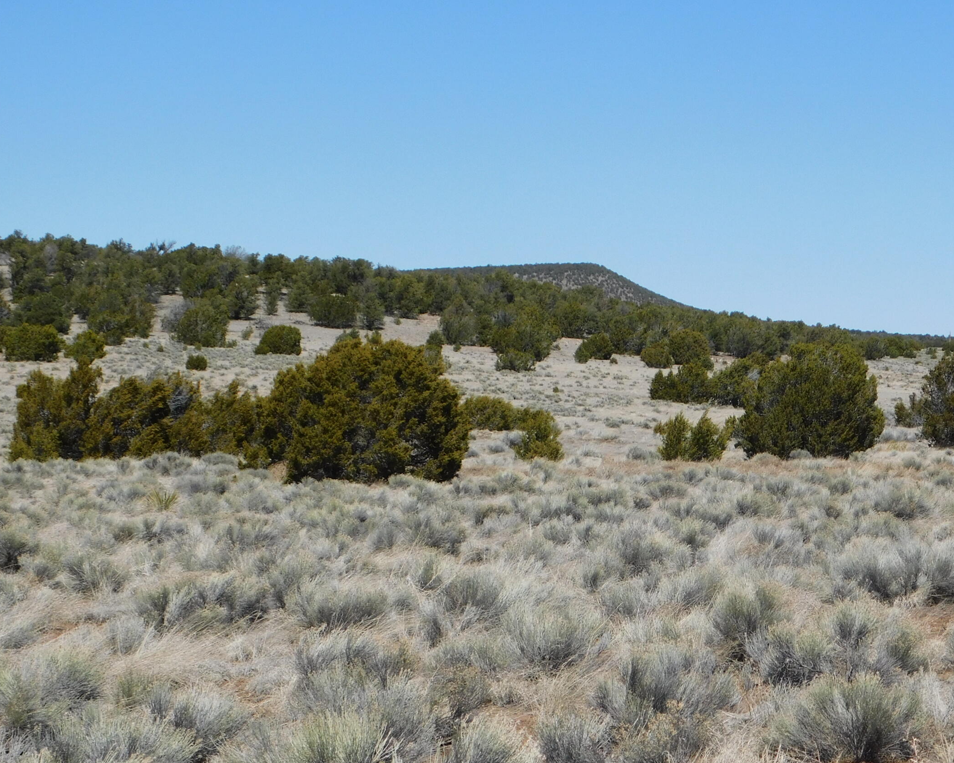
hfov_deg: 20.7
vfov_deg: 16.7
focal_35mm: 92
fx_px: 2598
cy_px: 456
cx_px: 638
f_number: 4.2
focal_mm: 11.7
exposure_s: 1/1250
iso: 125
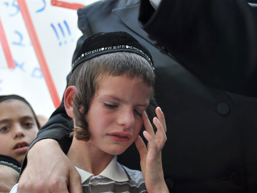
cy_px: 97
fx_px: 631
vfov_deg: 17.4
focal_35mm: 85
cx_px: 134
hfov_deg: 23.0
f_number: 5.6
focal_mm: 52
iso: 250
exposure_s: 1/125
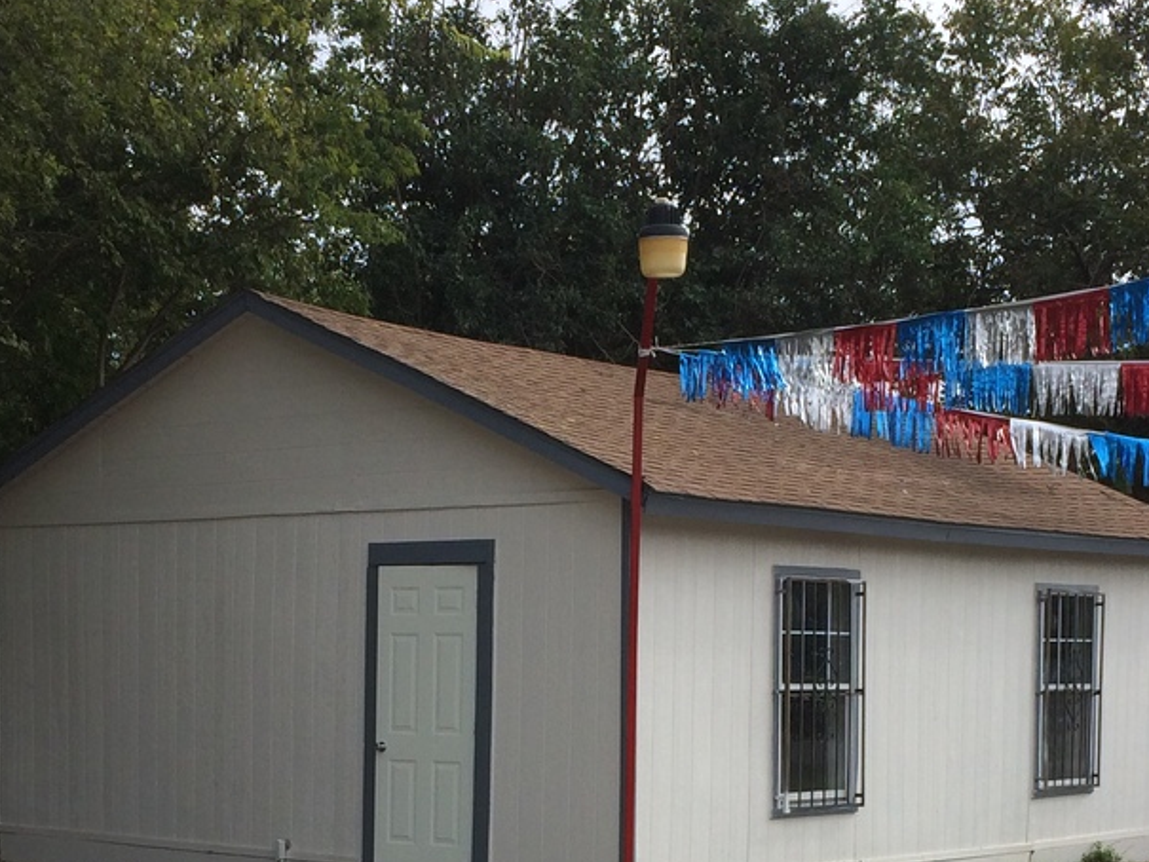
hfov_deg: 28.2
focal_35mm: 69
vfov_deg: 20.5
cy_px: 911
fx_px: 2291
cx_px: 566
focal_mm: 4.15
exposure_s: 1/1866
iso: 32
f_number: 2.2
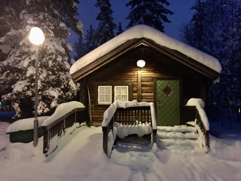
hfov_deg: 61.7
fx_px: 202
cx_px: 120
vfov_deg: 48.2
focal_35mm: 29
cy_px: 90
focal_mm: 4.15
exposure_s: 1/17
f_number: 2.2
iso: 1250
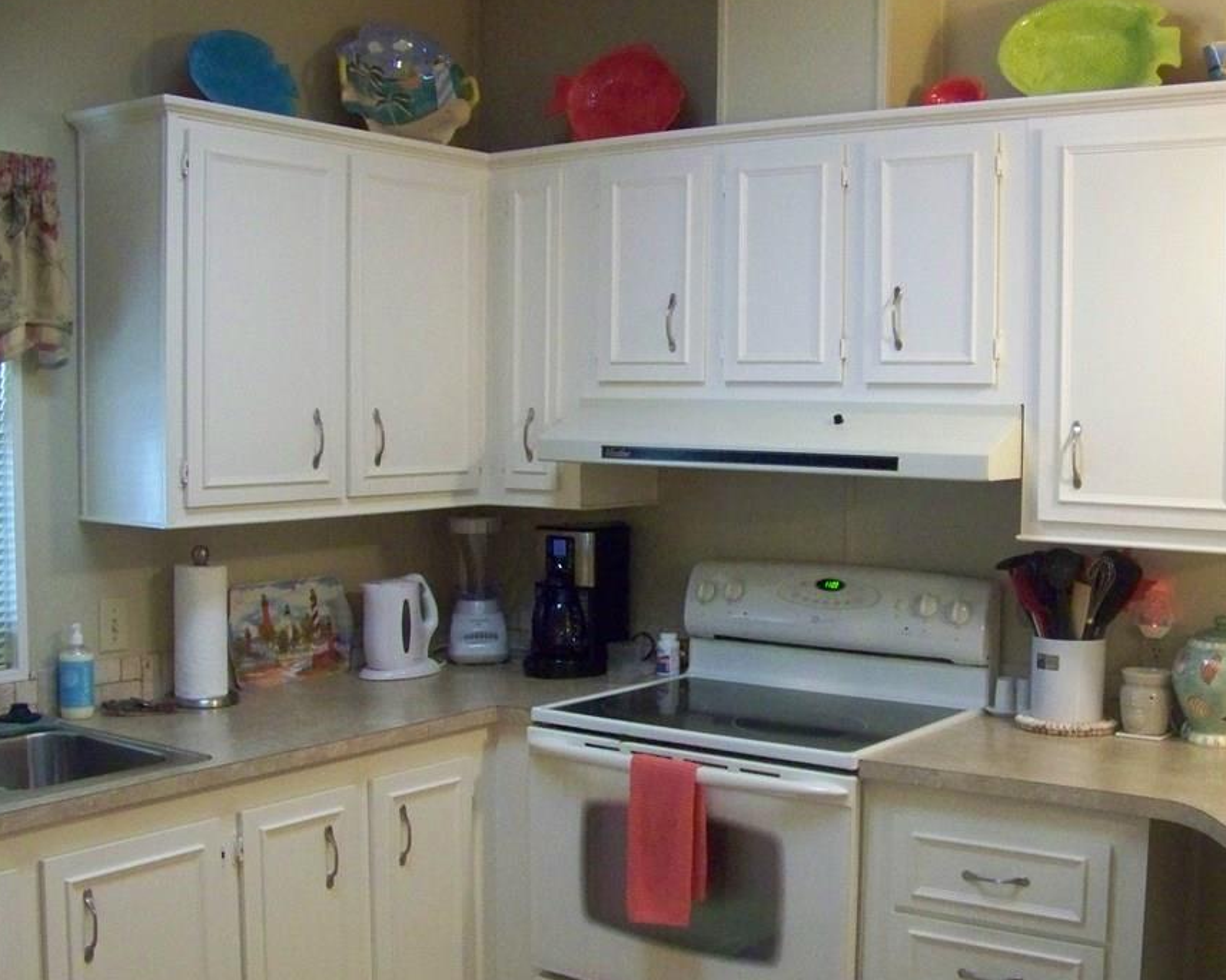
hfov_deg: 43.8
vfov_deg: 35.6
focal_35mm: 42
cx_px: 680
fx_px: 1523
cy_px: 534
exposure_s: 1/30
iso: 640
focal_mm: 5.85
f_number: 2.8
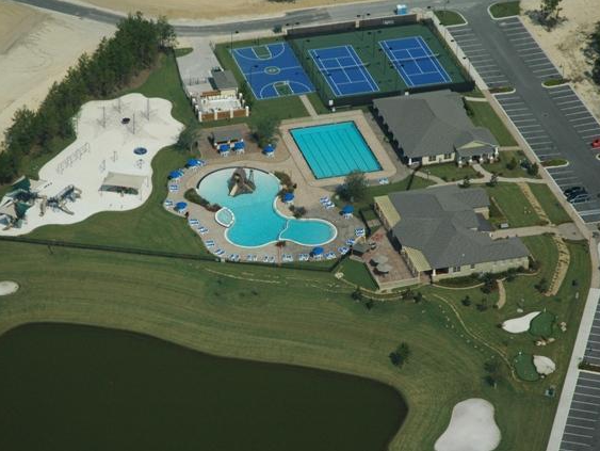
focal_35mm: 156
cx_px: 269
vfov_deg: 9.6
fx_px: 2698
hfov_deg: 12.7
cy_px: 225
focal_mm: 95
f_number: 5.6
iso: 640
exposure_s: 1/2500
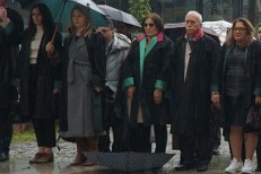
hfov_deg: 13.0
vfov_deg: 9.4
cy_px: 90
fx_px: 1058
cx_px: 433
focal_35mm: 146
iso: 100
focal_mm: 22
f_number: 5.6
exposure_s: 1/160
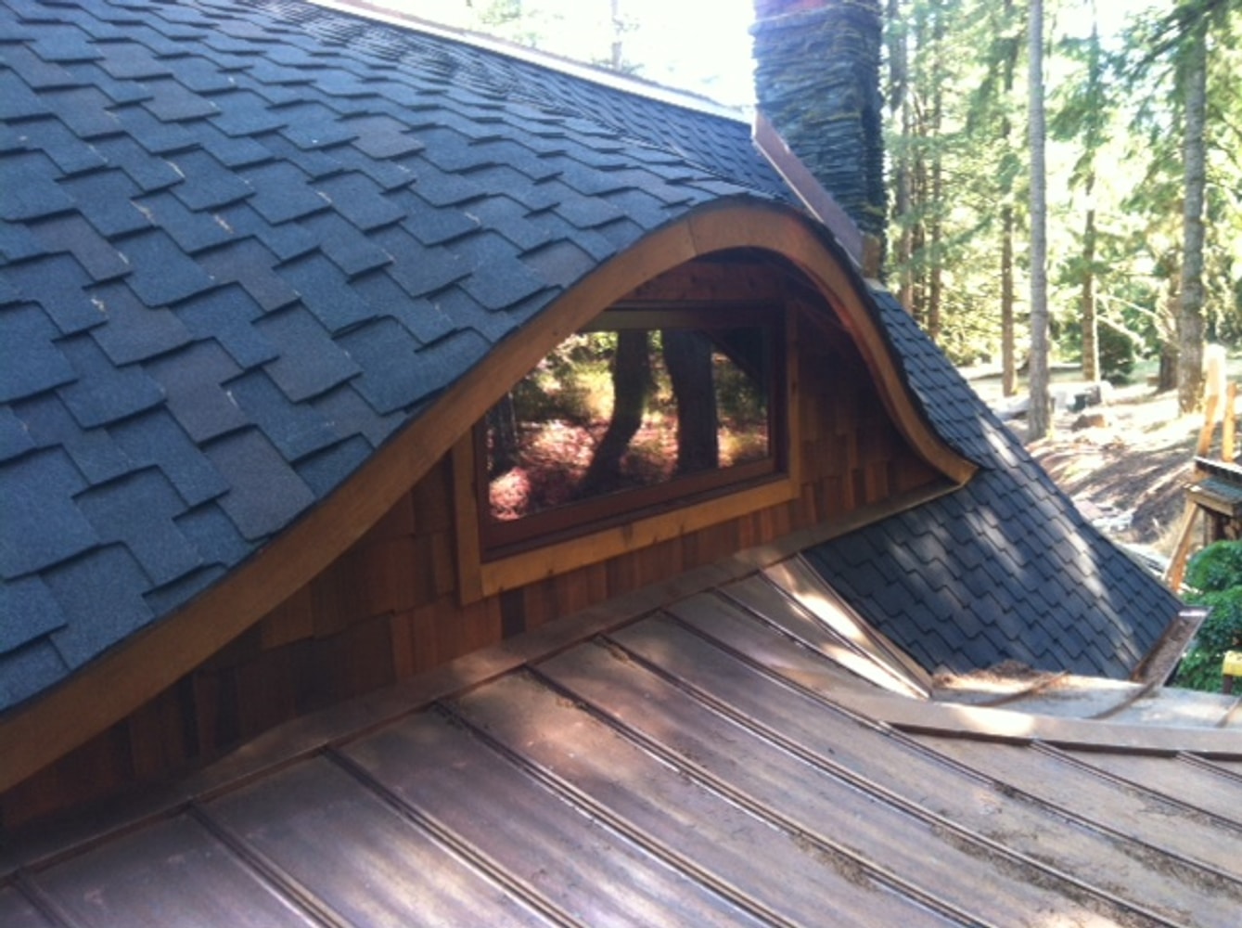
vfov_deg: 40.6
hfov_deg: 52.7
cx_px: 621
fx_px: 1254
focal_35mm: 35
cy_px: 464
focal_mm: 3.85
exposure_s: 1/20
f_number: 2.8
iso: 80
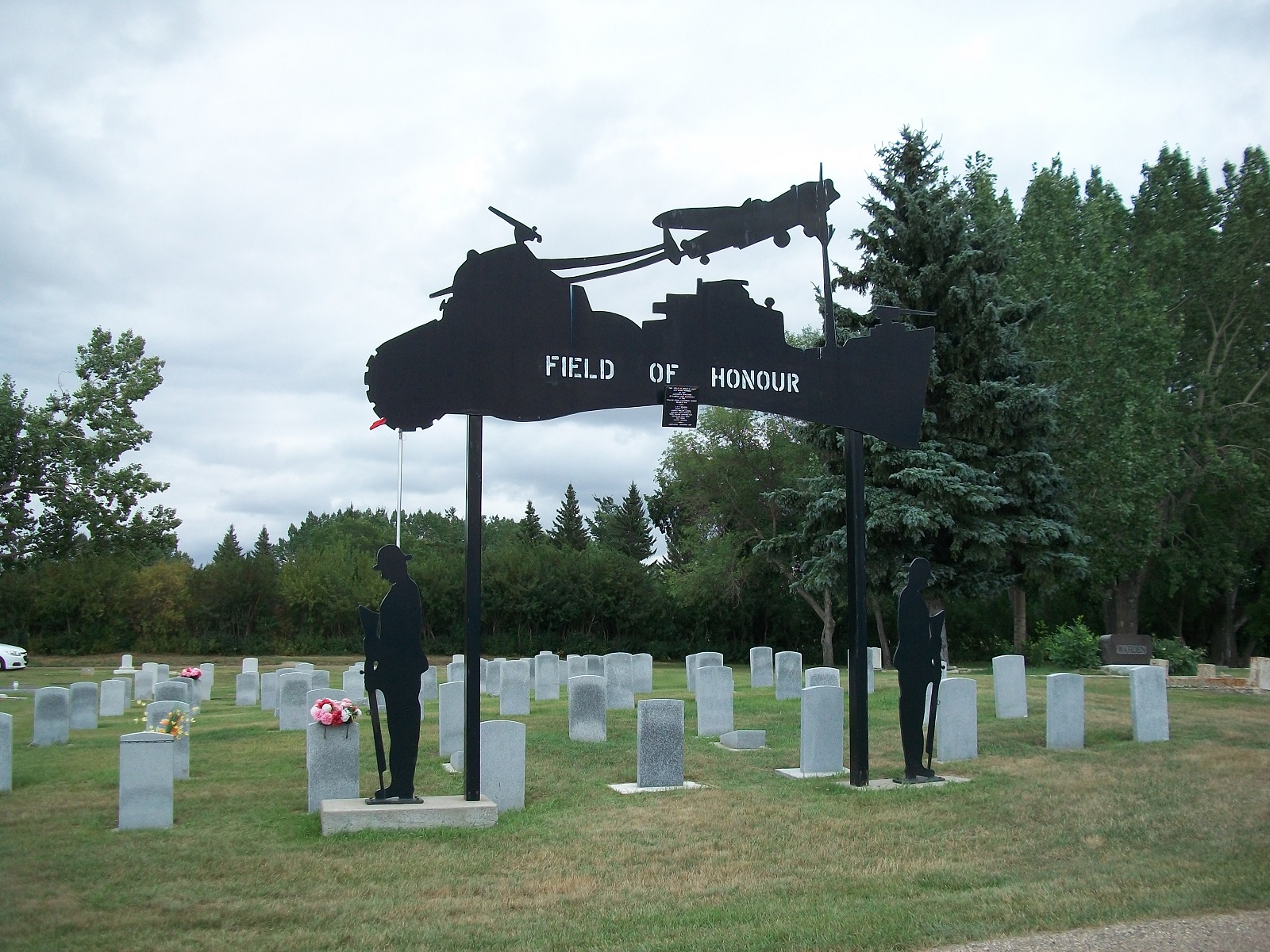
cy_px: 476
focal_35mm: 32
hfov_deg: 56.8
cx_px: 635
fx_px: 1174
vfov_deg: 44.2
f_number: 2.9
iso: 80
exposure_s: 1/500
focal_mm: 5.7
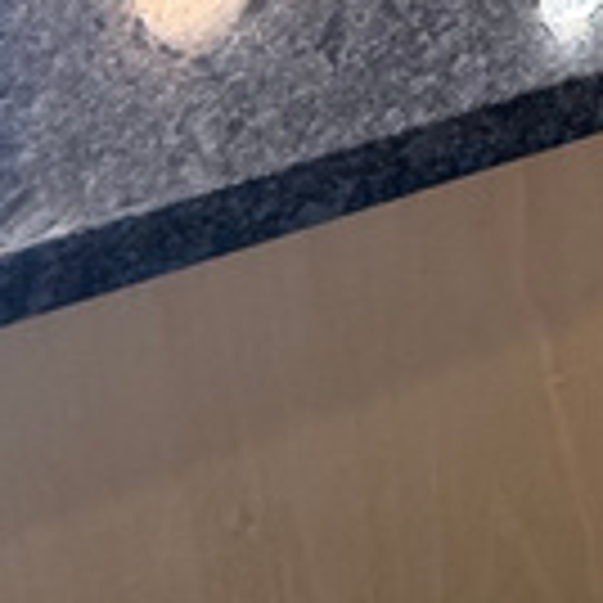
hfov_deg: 18.5
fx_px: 1399
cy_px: -1053
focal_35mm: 71
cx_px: 1112
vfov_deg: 12.8
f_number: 2.2
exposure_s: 1/60
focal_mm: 2.22
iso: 160
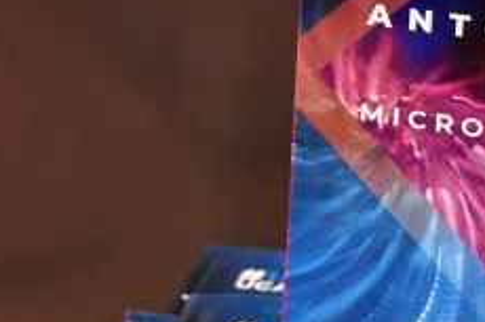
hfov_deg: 11.5
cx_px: -148
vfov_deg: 7.8
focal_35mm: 174
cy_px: -45
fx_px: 2342
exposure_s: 1/60
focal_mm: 26
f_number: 4
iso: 2500
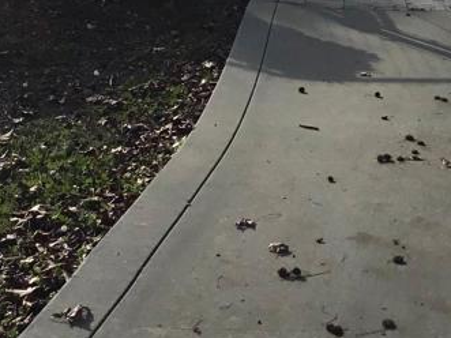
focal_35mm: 96
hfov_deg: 19.7
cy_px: -113
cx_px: 476
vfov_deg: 14.7
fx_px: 1250
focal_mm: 3.3
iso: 25
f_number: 2.4
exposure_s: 1/2632
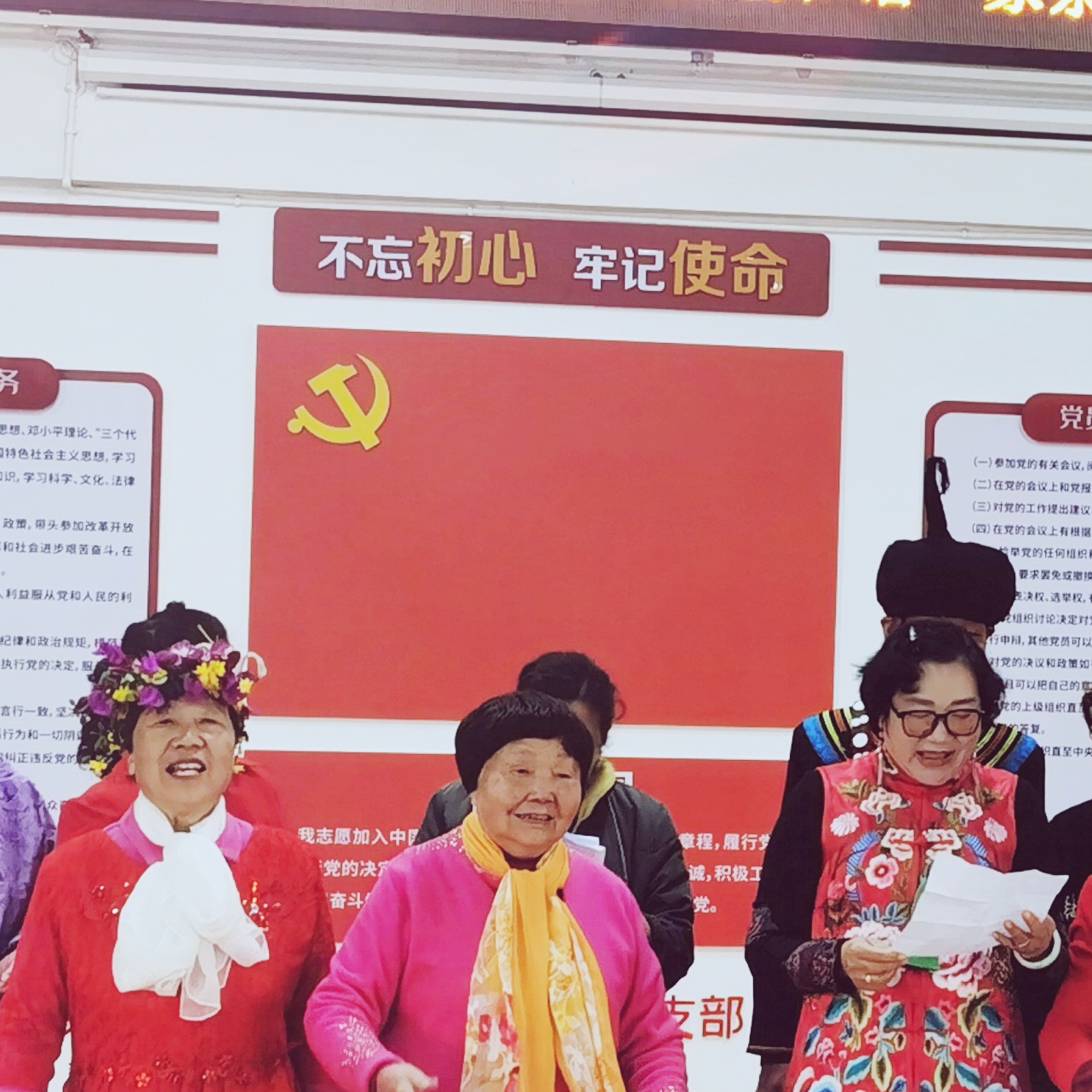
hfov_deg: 17.1
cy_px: 643
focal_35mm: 98
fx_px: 3498
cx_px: 1212
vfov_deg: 17.7
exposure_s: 1/100
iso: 50
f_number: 1.6
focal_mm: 5.56
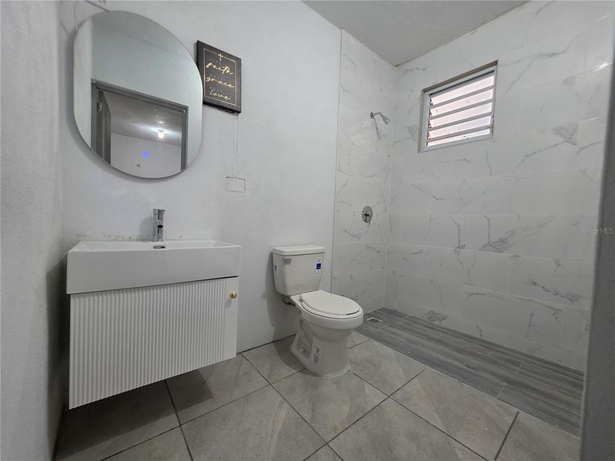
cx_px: 308
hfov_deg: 106.2
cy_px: 230
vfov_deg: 89.9
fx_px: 231
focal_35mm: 13
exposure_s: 1/120
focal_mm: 2.2
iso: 320
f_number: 1.9
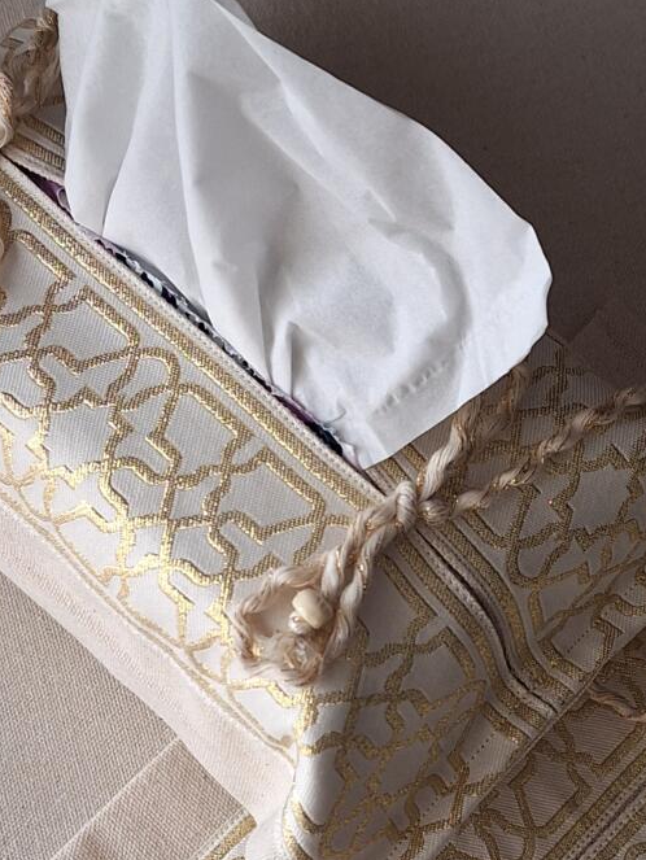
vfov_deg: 27.1
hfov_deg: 20.7
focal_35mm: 71
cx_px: 366
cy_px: 616
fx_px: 1765
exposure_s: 1/50
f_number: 1.8
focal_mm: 5.54
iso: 100
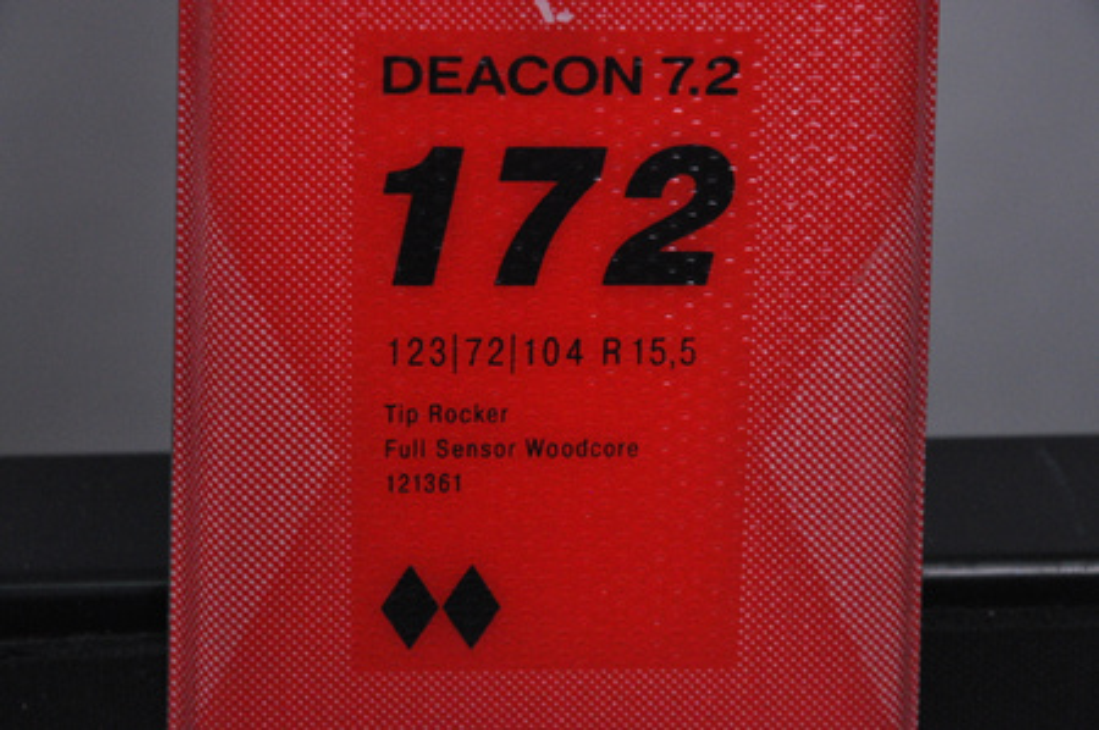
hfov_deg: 13.1
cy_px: 365
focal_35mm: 158
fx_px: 4803
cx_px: 550
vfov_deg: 8.7
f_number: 9.5
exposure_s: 1/125
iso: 3200
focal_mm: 105
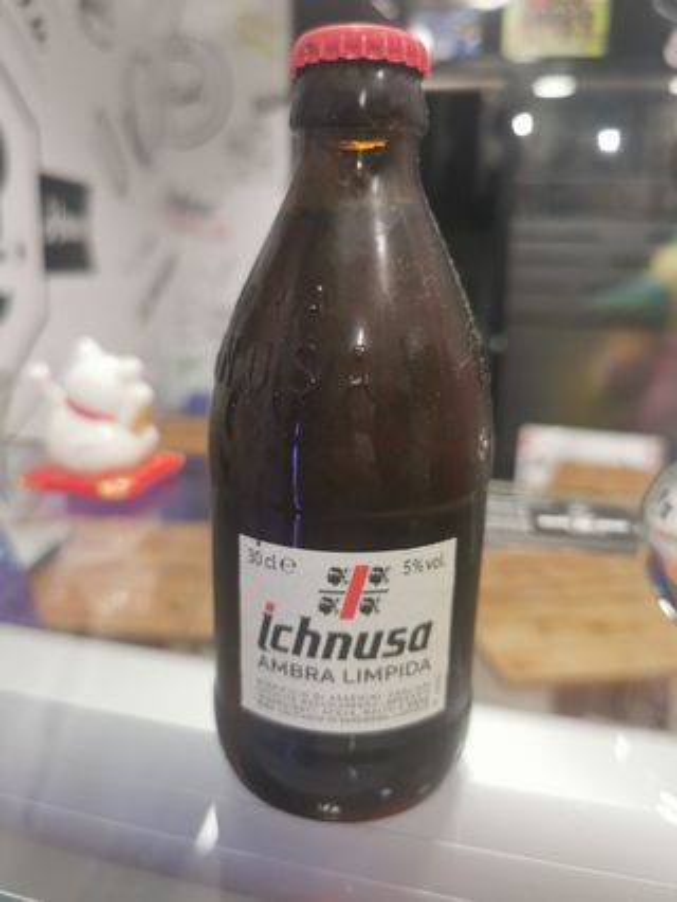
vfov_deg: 65.3
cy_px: 451
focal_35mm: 27
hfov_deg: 51.4
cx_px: 338
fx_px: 703
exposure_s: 1/50
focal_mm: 5.56
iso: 100
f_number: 1.6
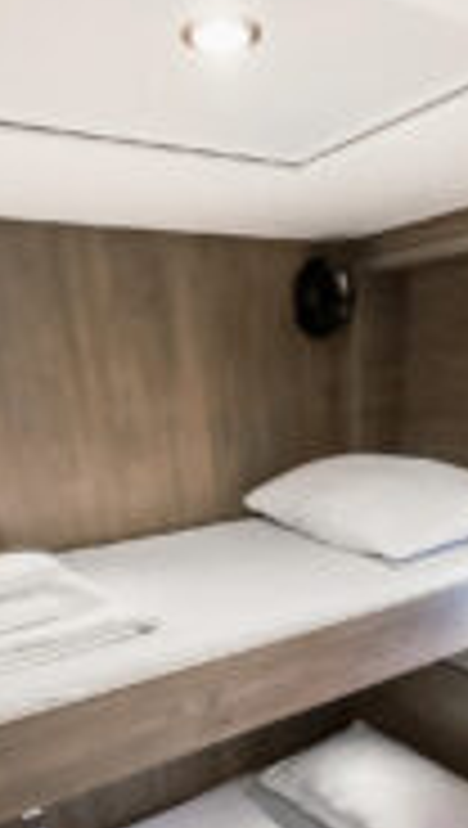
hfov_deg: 40.1
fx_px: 637
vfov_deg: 58.3
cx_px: 290
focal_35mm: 29
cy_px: 716
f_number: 2.2
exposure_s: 1/90
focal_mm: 2.22
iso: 320
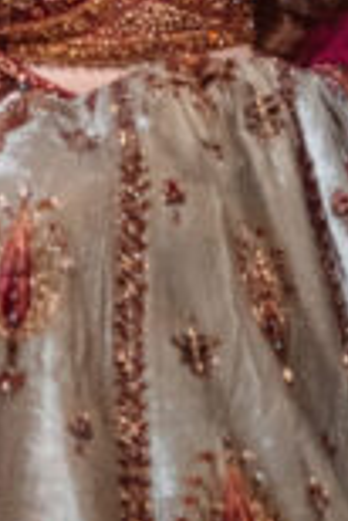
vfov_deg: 5.3
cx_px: -392
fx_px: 5396
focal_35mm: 373
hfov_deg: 3.7
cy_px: -890
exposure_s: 1/400
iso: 1000
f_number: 1.8
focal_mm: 50
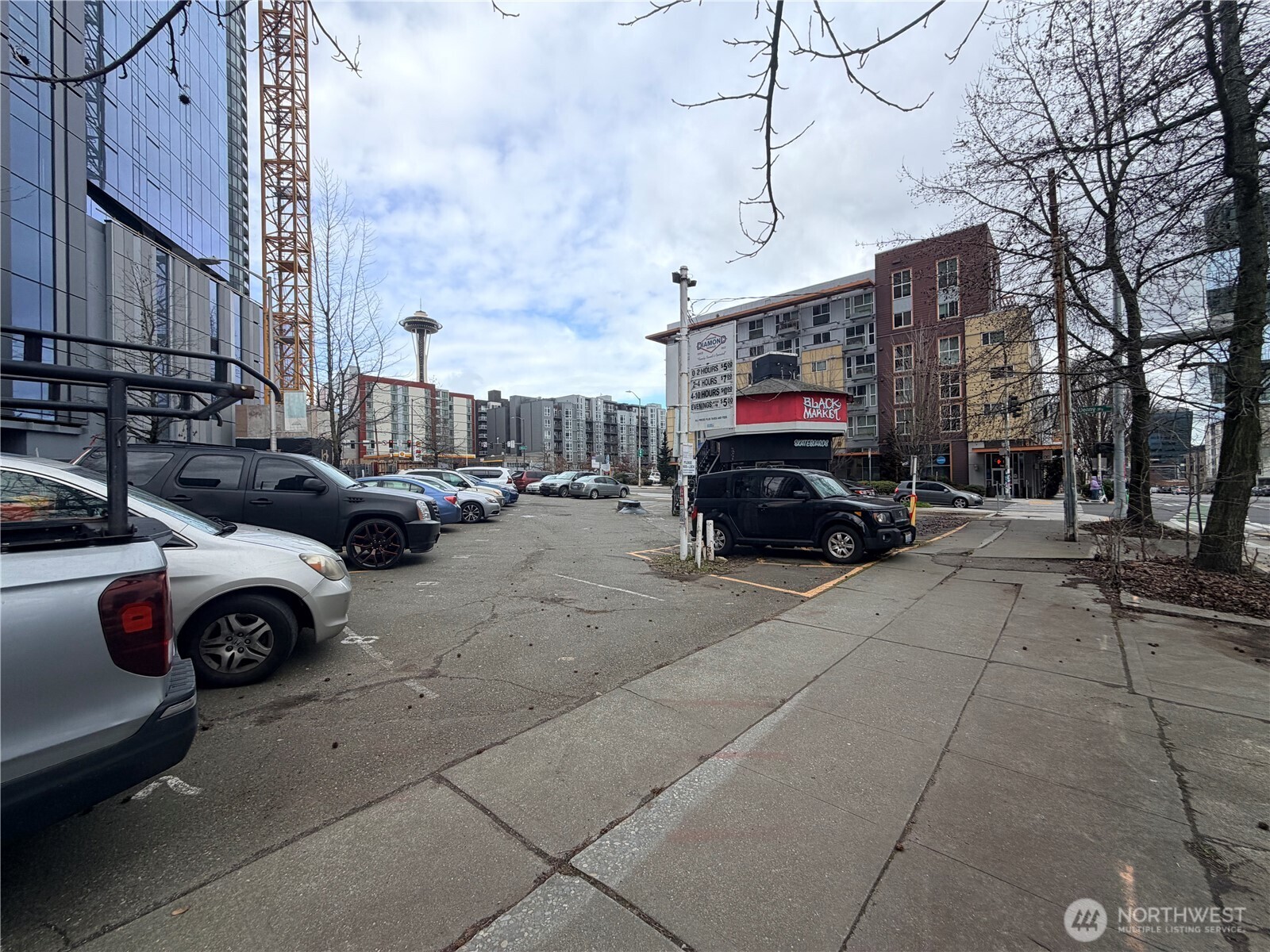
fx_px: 514
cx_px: 635
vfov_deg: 85.7
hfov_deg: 102.1
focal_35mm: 14
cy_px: 476
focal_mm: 2.22
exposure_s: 1/770
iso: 32
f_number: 2.2
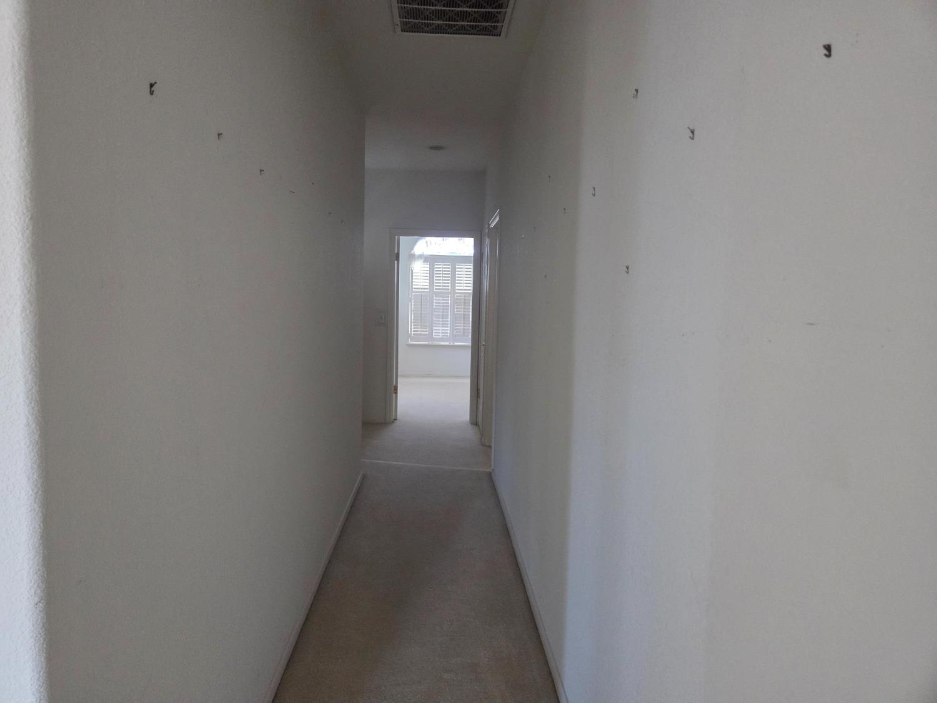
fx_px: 623
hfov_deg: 73.9
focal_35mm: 23
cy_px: 352
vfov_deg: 58.9
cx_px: 468
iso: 1250
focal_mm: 5.4
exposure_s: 1/120
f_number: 1.8
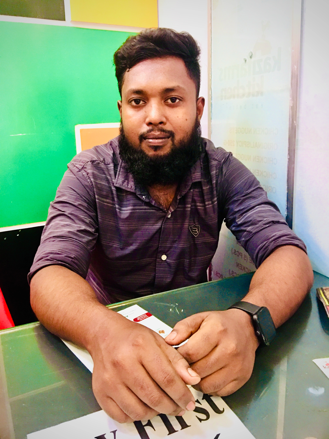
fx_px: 367
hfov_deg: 48.2
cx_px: 164
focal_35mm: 29
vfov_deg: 61.7
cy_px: 220
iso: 125
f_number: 2.2
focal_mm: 4.15
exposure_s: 1/8
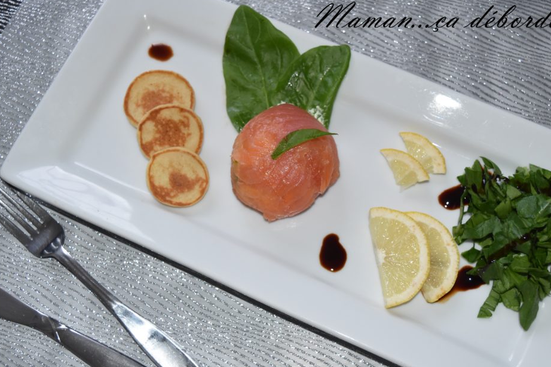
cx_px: 288
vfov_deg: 27.0
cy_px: 199
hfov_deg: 39.6
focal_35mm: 50
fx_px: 765
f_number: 5
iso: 800
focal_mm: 30
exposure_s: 1/100
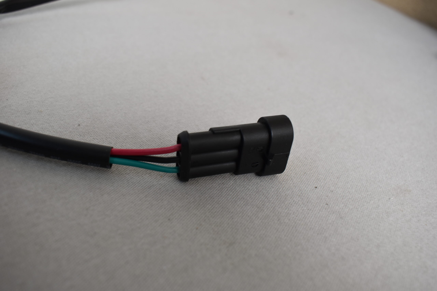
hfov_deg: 57.2
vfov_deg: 40.0
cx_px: 218
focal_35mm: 33
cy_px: 146
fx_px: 401
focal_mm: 22
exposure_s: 1/60
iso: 500
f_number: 5.6
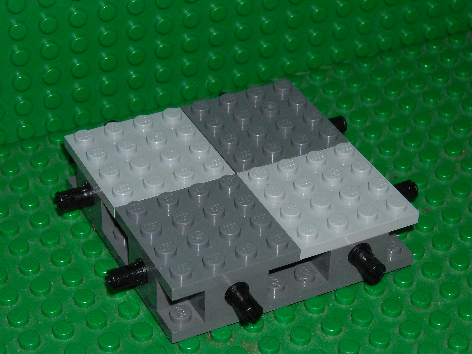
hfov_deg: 18.7
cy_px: 177
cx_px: 236
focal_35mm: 105
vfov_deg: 14.1
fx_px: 1432
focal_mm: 17.1
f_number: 4.7
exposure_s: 1/125
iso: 200
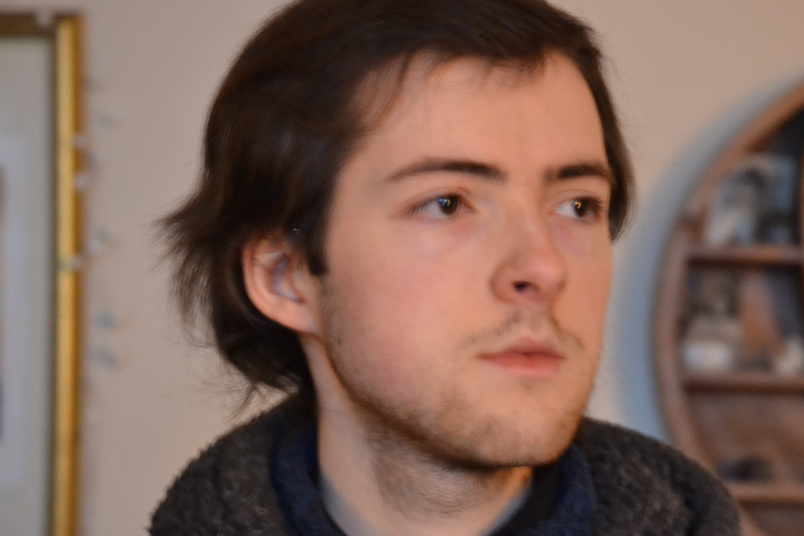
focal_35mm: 113
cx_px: 454
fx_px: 2523
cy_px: 238
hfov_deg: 18.1
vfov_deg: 12.1
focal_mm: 62
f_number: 4.2
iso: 3200
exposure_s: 1/6
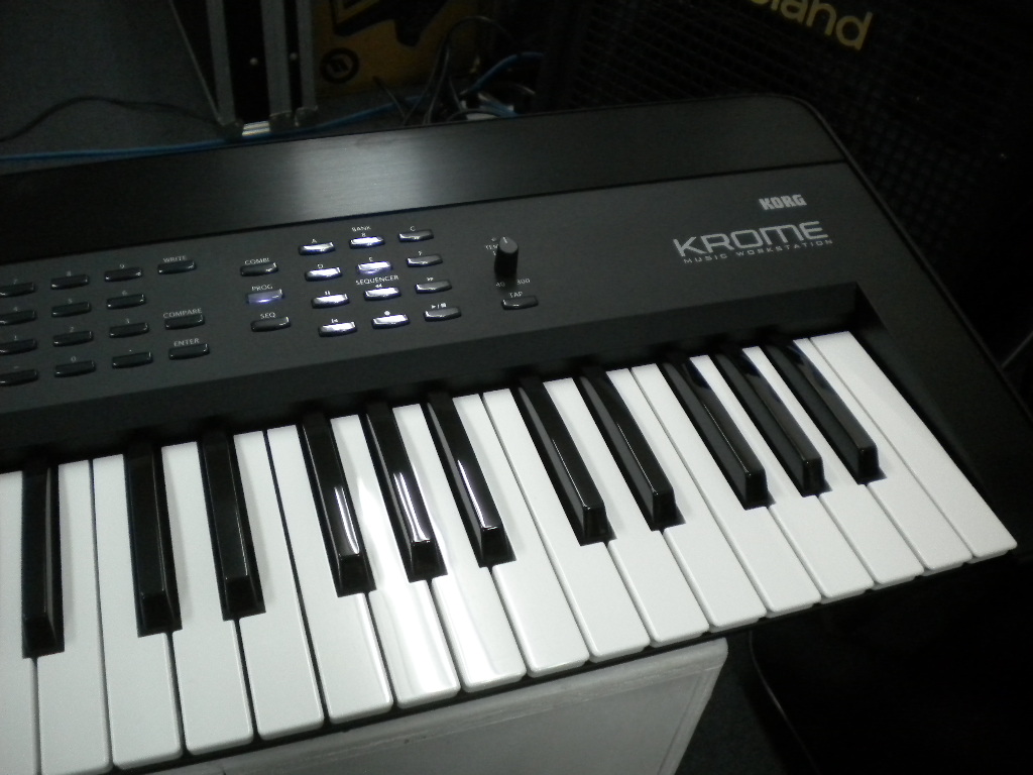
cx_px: 516
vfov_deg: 40.7
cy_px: 388
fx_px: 1044
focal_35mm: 35
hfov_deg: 52.6
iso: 400
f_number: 3.1
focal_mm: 6.3
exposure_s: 1/63.1
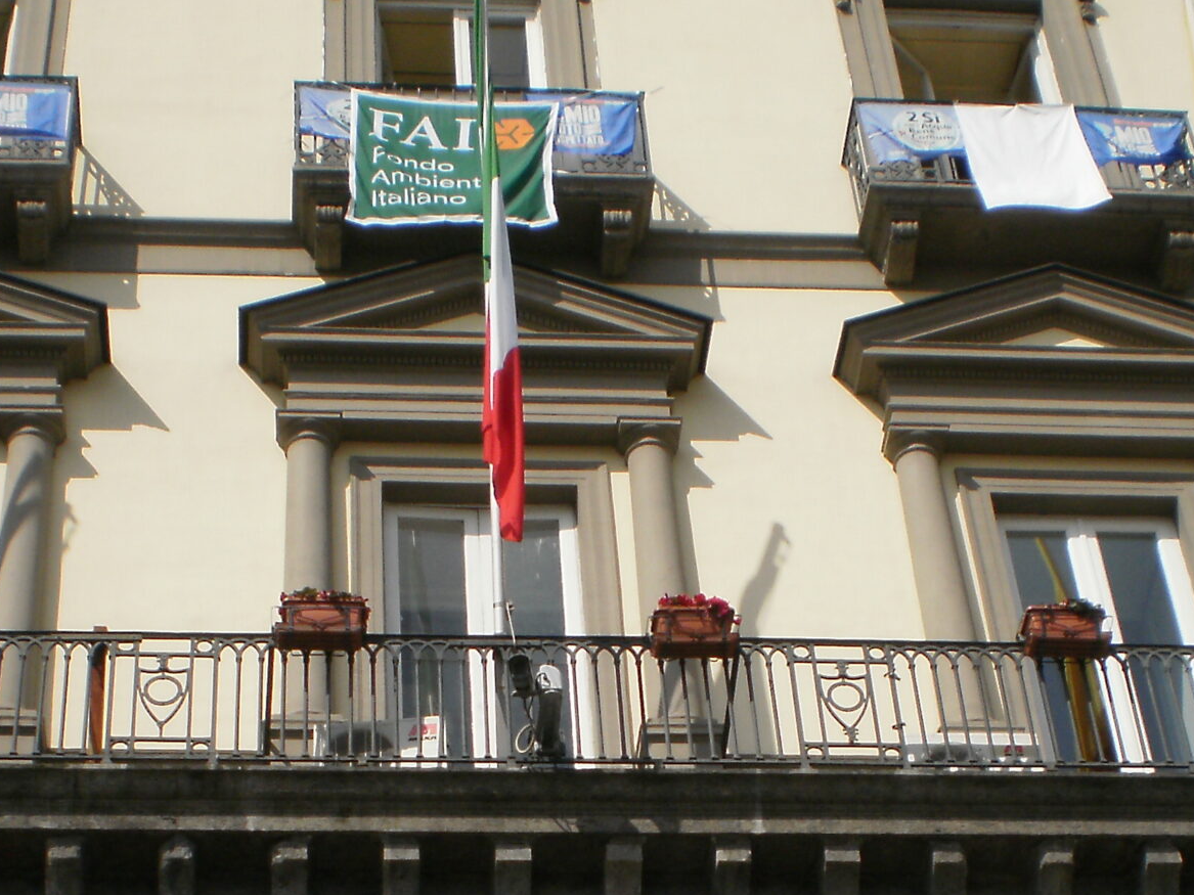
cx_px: 542
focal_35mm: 79
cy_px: 858
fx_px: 2725
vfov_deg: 18.3
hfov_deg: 24.7
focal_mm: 6.3
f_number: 4.6
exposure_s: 1/1250
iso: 100
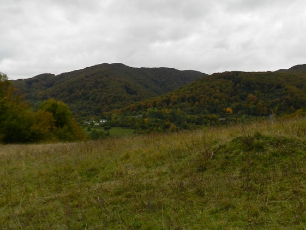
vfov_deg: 34.4
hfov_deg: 43.3
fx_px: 371
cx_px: 232
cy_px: 120
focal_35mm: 42
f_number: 3.4
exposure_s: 1/160
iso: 160
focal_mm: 4
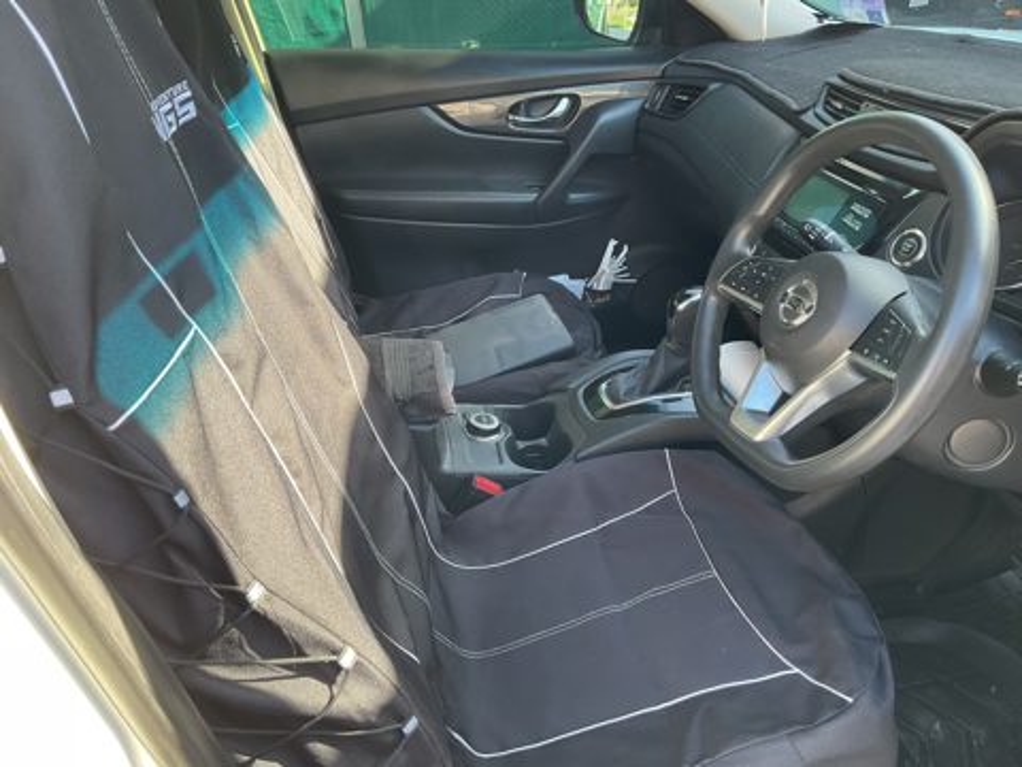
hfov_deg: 61.7
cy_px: 384
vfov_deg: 48.2
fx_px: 856
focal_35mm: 29
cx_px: 511
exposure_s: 1/120
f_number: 1.8
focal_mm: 3
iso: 50
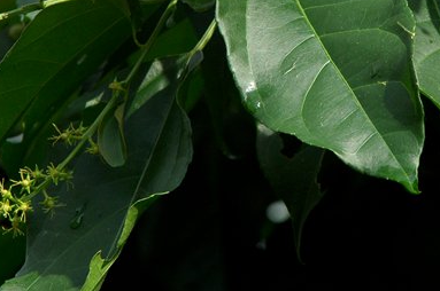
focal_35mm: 392
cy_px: 56
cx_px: 352
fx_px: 4784
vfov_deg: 3.5
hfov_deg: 5.3
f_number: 9
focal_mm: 125
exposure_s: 1/250
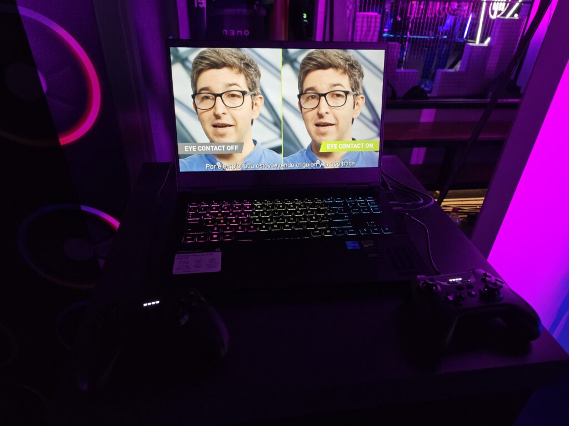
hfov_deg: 73.9
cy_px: 213
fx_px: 378
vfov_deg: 58.9
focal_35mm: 23
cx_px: 284
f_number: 1.7
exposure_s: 1/142
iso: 250
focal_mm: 6.3
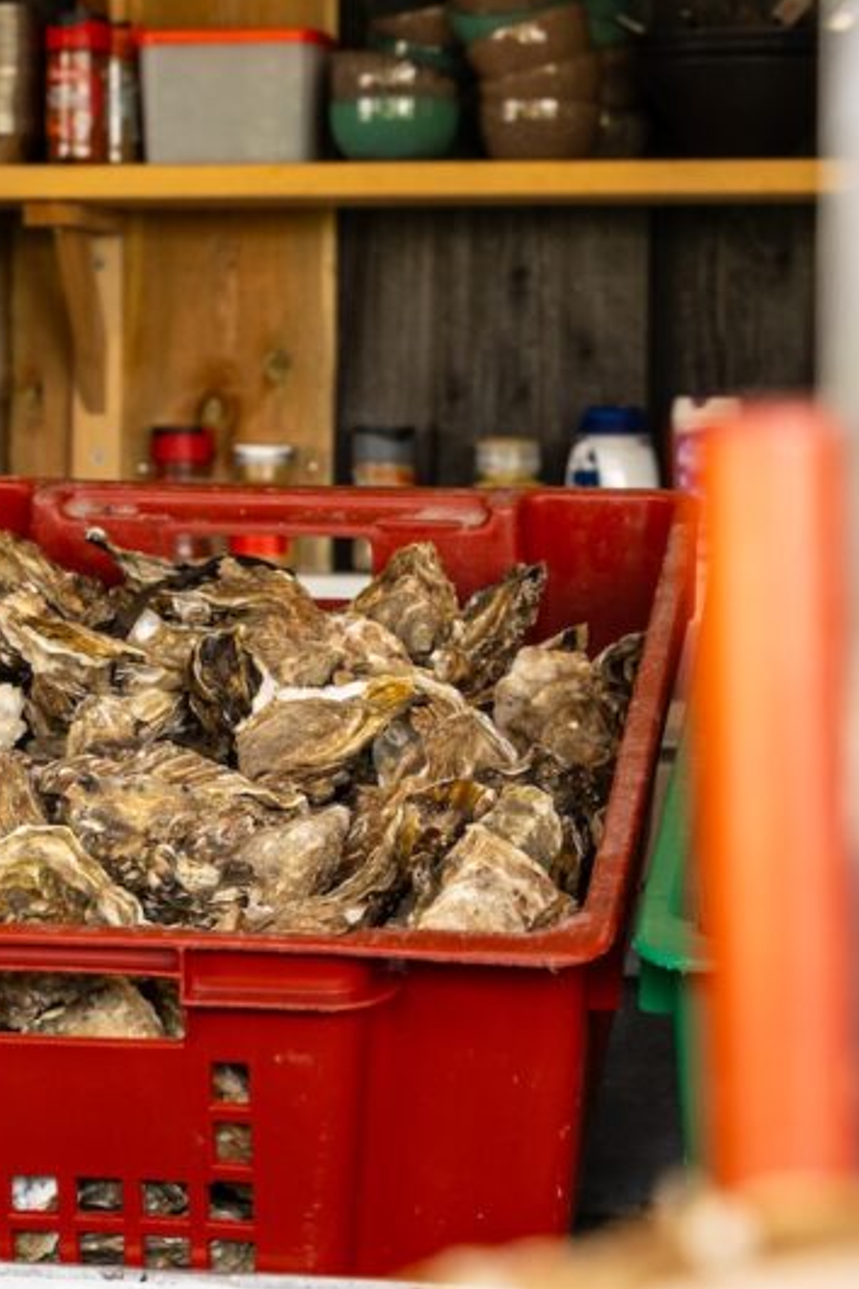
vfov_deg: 15.2
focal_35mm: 135
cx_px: 252
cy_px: 621
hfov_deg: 10.1
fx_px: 4831
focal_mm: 70
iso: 800
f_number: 8
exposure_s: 1/50
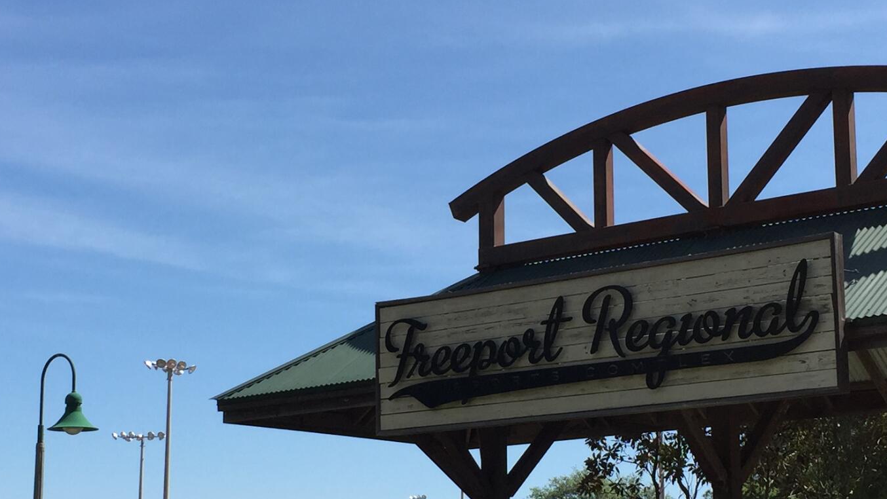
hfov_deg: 30.1
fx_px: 1647
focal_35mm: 70
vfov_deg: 17.2
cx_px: 470
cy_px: 344
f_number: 2.2
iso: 32
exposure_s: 1/1980
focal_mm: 4.15
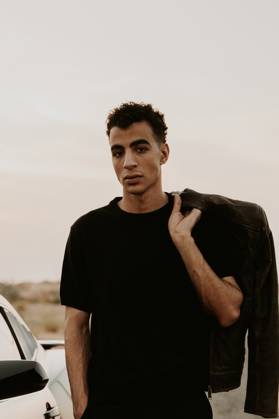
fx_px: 731
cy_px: 210
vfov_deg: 31.9
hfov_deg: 21.6
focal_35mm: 63
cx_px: 140
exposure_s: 1/640
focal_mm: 62.9
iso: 500
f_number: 3.2
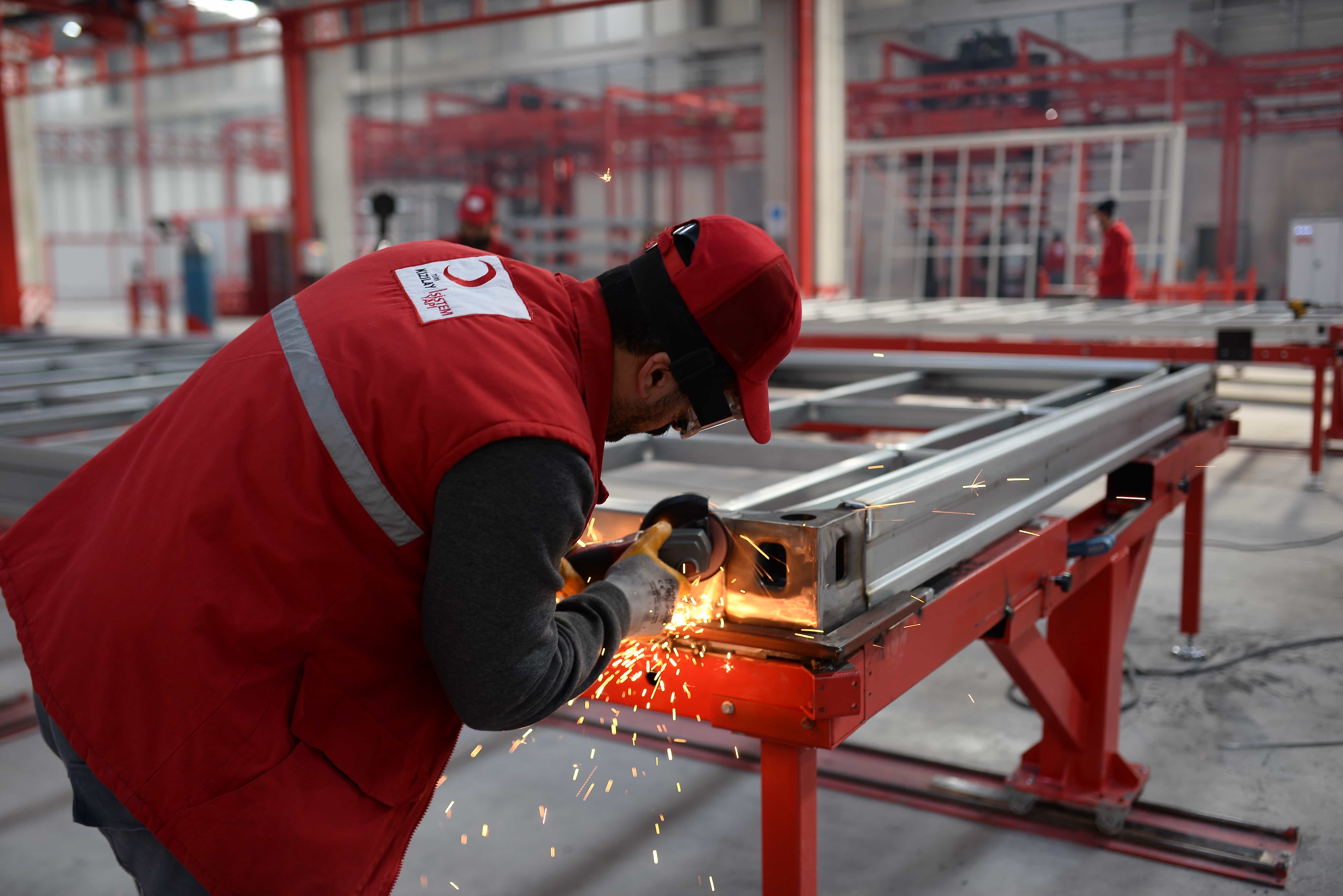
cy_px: 448
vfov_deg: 37.9
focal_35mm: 35
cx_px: 672
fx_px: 1306
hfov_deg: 54.4
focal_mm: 35
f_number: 2
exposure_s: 1/100
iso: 320
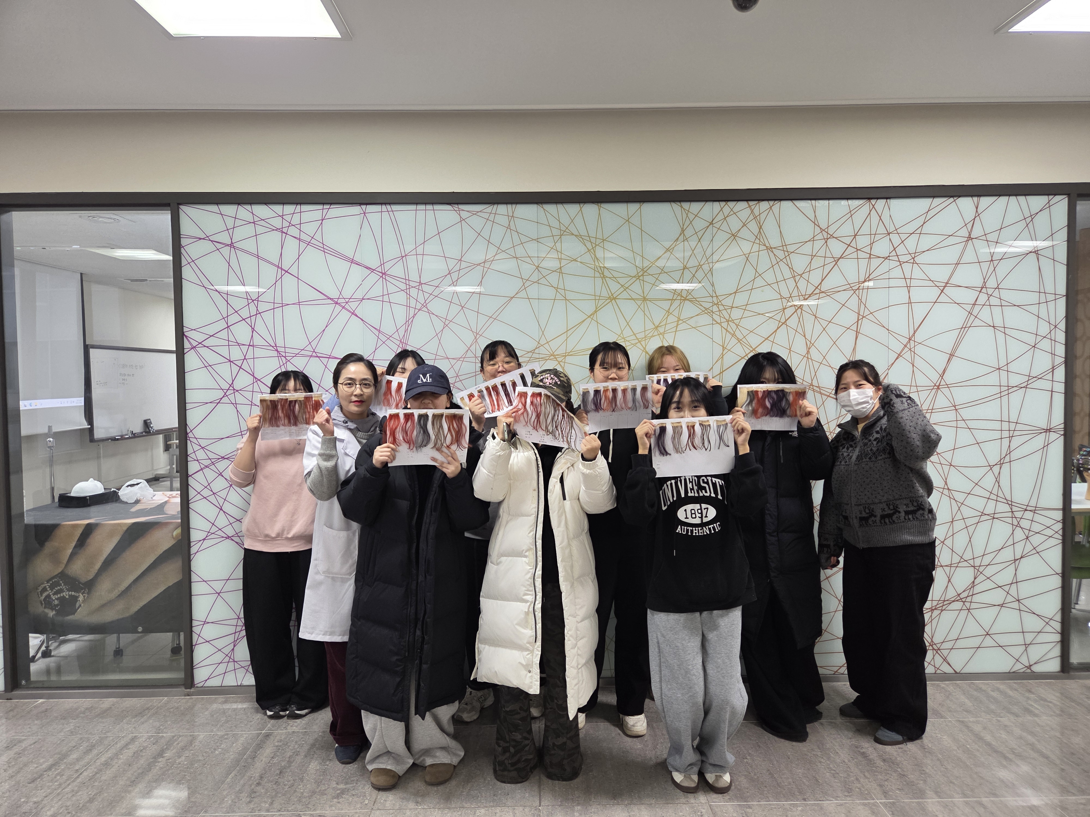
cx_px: 545
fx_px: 724
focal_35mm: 23
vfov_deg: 58.9
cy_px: 408
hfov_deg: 73.9
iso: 320
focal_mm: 5.4
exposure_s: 1/120
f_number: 1.8
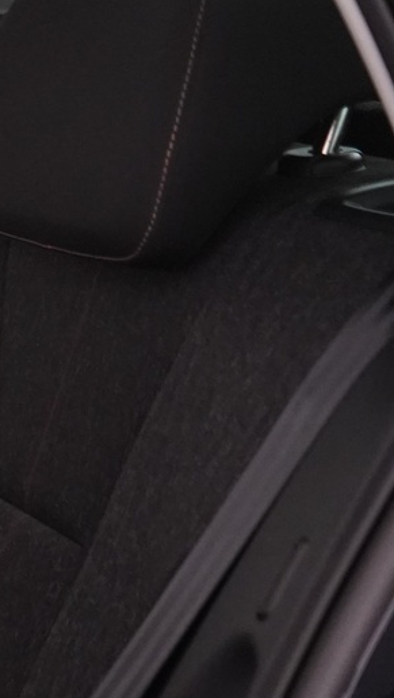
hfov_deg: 11.3
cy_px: 532
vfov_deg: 22.9
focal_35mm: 92
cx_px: -502
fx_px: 1705
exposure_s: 1/60
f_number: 3.5
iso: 4000
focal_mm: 28
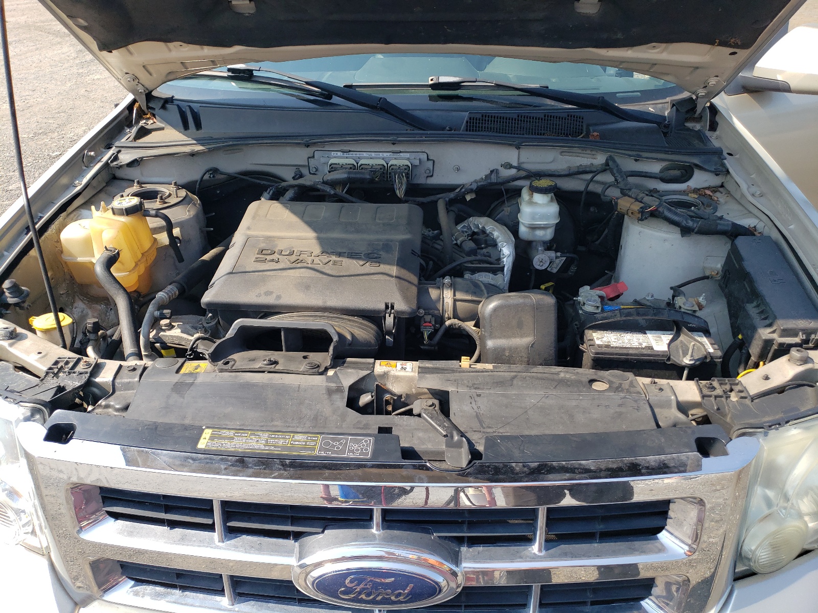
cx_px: 409
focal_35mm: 26
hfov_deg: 67.3
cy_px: 306
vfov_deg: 53.1
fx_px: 614
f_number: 1.5
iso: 50
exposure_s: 1/1250
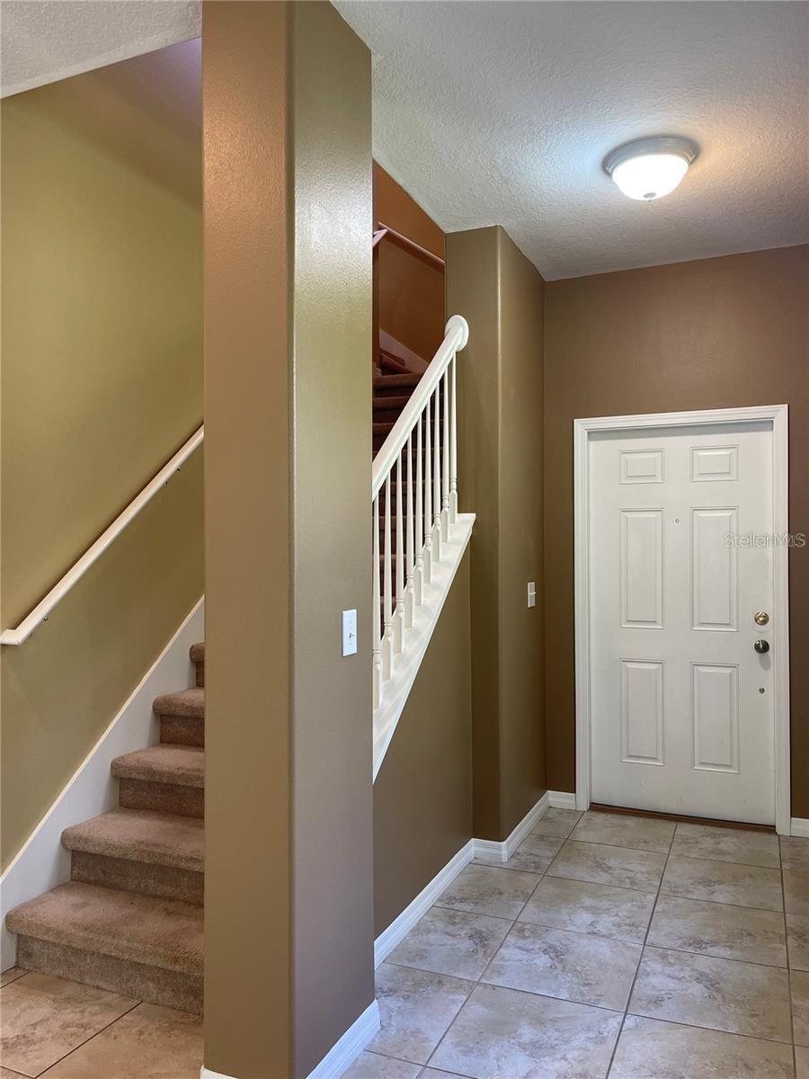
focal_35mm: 26
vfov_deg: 67.3
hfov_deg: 53.1
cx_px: 404
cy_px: 540
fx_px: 810
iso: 100
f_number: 1.6
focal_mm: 5.1
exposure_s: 1/60
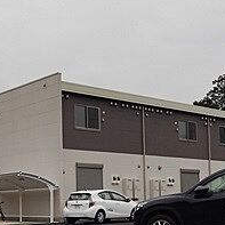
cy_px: 175
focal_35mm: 66
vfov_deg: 25.7
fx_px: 485
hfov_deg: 25.4
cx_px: 30
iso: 125
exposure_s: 1/400
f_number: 3
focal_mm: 4
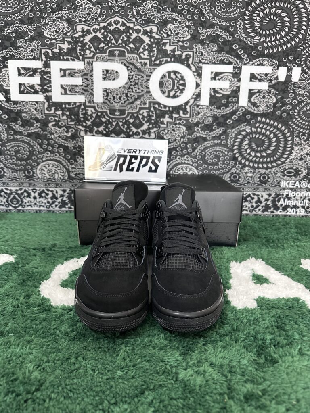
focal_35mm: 24
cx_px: 155
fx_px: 287
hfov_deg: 56.8
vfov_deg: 71.6
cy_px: 206
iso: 1250
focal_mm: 6.86
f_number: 1.78
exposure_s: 1/30
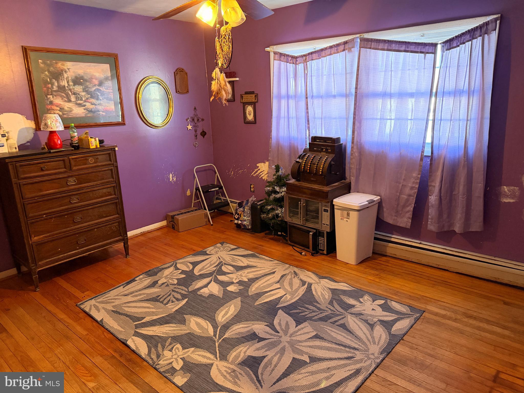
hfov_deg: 71.6
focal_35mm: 24
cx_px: 262
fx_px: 363
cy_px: 196
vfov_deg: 56.8
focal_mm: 6.76
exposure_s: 1/60
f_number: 1.78
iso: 640
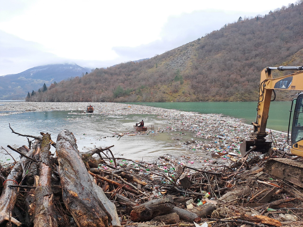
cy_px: 114
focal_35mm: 25
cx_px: 152
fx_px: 219
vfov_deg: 54.9
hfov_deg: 69.4
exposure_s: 1/50
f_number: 1.8
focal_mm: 4.65
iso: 50
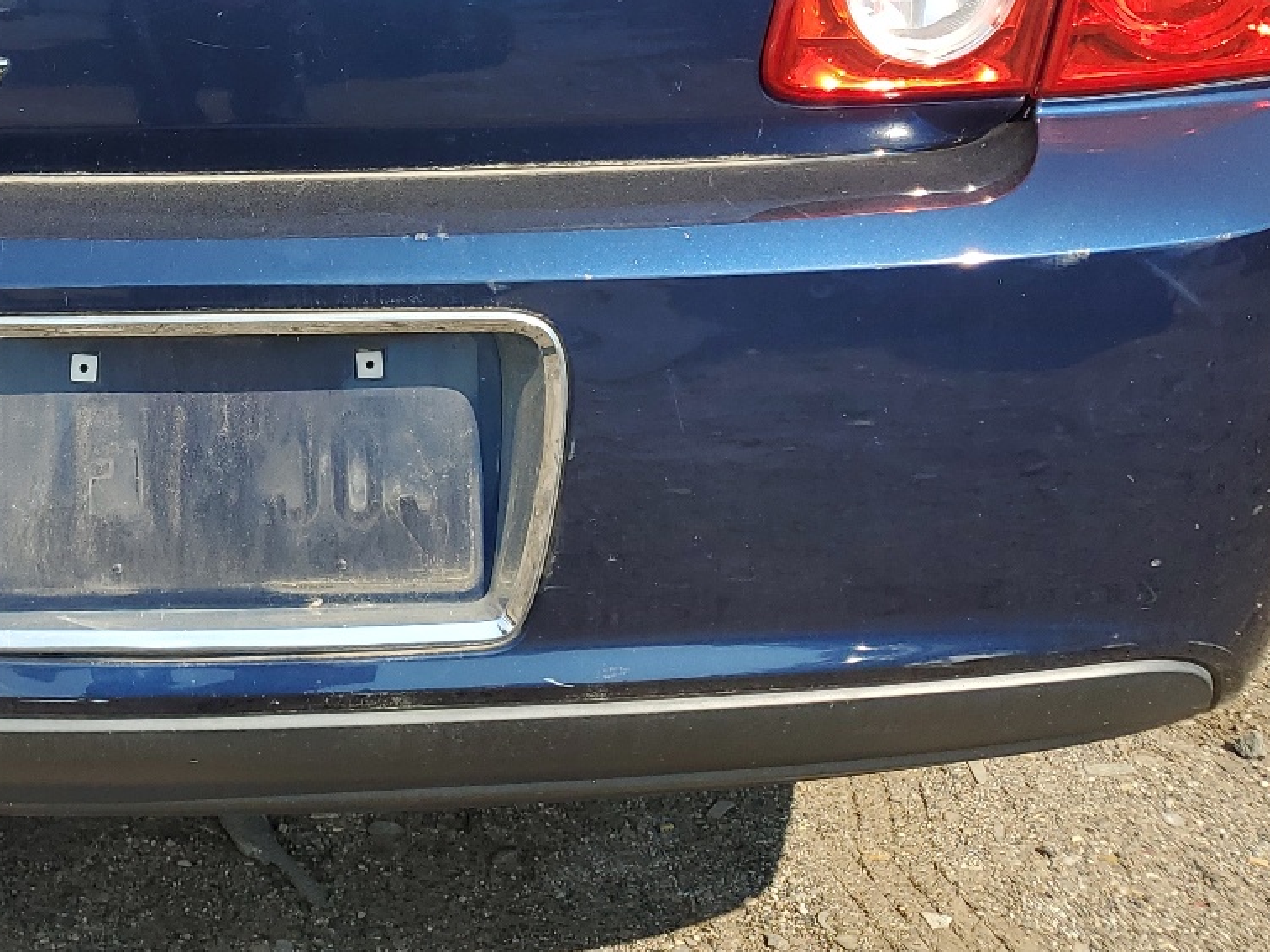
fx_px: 2018
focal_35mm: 55
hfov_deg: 34.0
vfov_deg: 25.4
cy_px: 35
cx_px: 270
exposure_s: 1/2000
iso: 50
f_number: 1.5
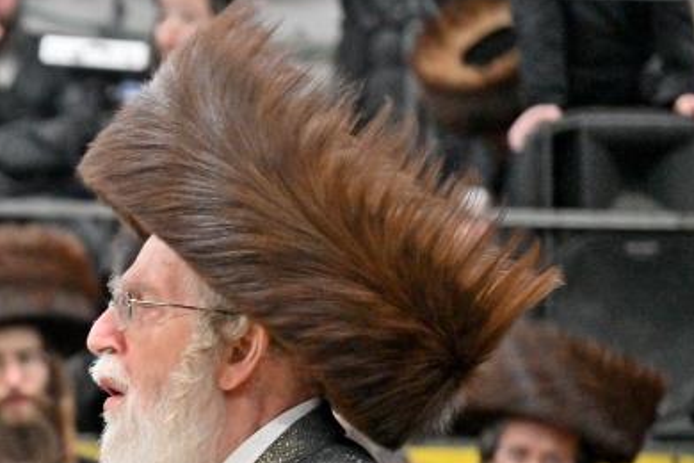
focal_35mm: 276
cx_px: -116
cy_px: 501
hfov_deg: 7.4
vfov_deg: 5.0
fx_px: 5320
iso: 2000
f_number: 4
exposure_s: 1/250
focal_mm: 105
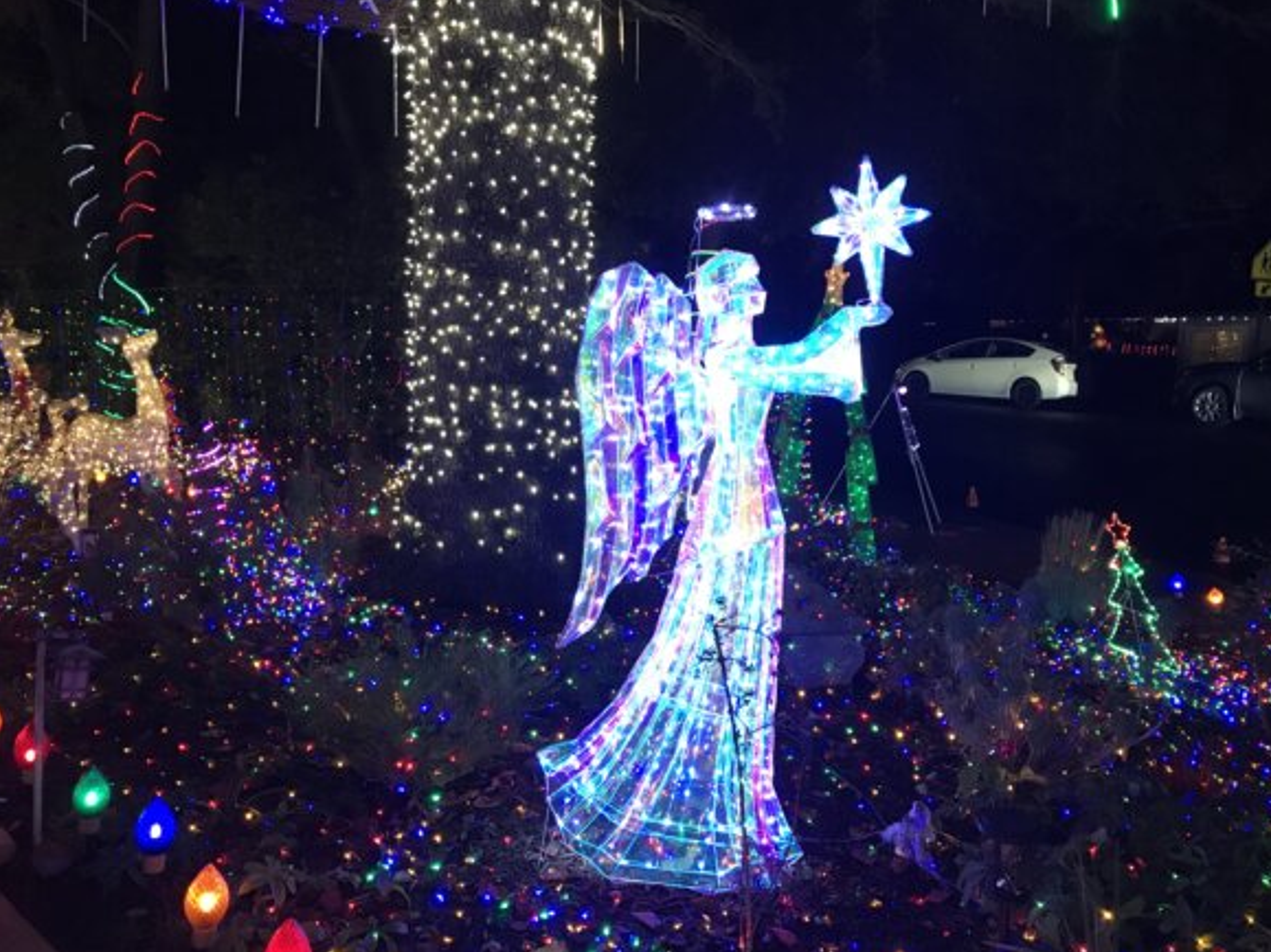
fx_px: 1065
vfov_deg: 48.2
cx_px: 621
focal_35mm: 29
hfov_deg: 61.7
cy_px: 483
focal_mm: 3.99
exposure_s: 1/15
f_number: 1.8
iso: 50
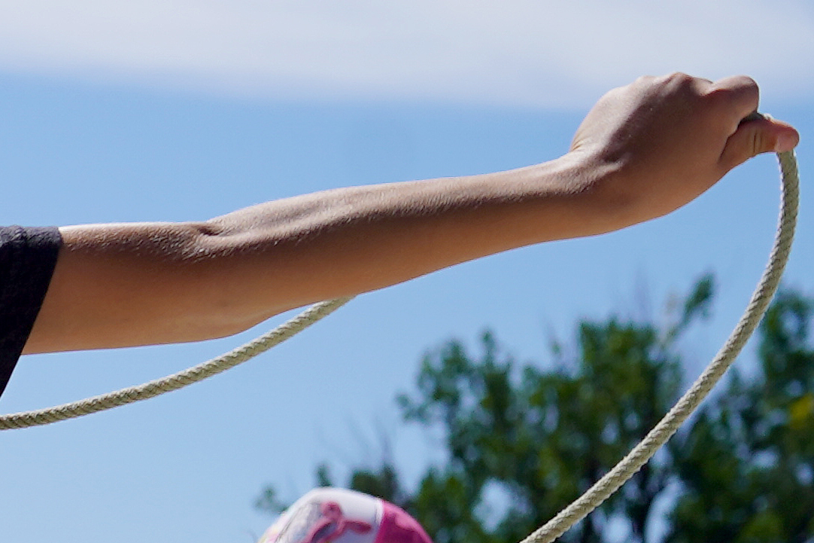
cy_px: 1075
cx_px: -1312
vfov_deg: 5.5
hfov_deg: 7.7
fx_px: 5493
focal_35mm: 243
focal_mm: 45
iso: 100
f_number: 5
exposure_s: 1/1000
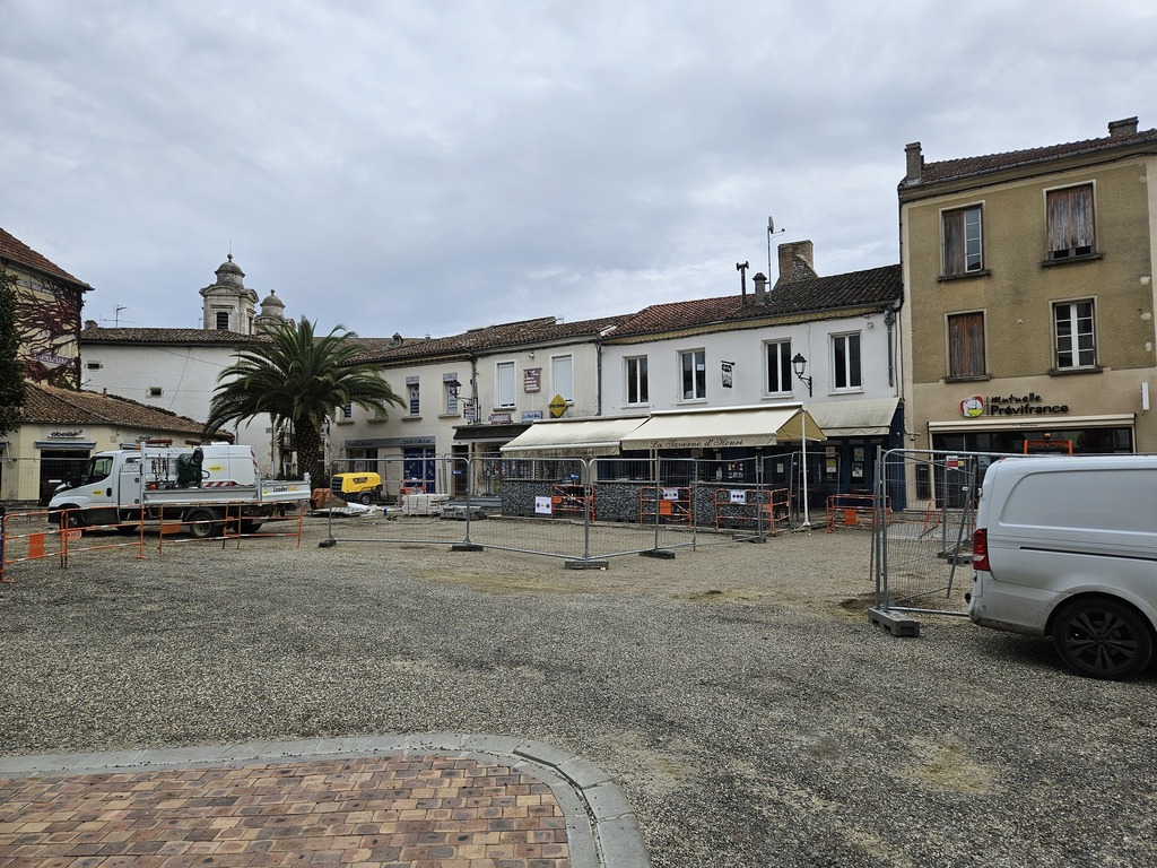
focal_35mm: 23
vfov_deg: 58.9
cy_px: 434
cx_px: 578
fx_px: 769
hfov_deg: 73.9
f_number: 1.8
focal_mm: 5.4
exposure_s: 1/1480
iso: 25
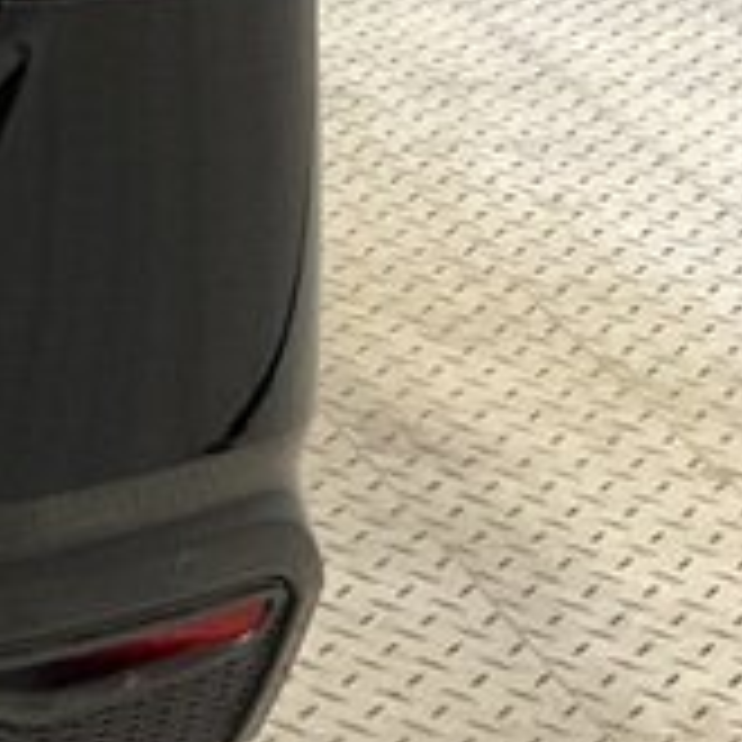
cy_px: -13
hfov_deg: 10.0
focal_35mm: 149
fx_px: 3613
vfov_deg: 11.6
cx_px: -1120
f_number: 1.8
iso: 100
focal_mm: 3
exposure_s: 1/60
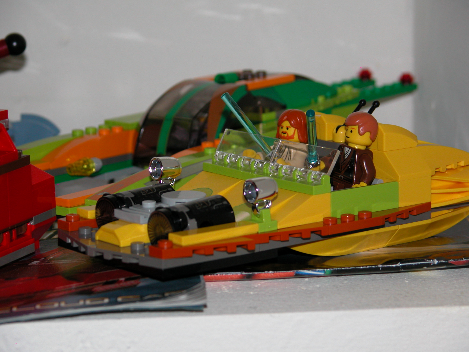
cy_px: 176
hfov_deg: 14.7
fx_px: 1816
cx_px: 234
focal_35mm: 134
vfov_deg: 11.1
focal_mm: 34.7
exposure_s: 1/125
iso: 100
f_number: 3.8
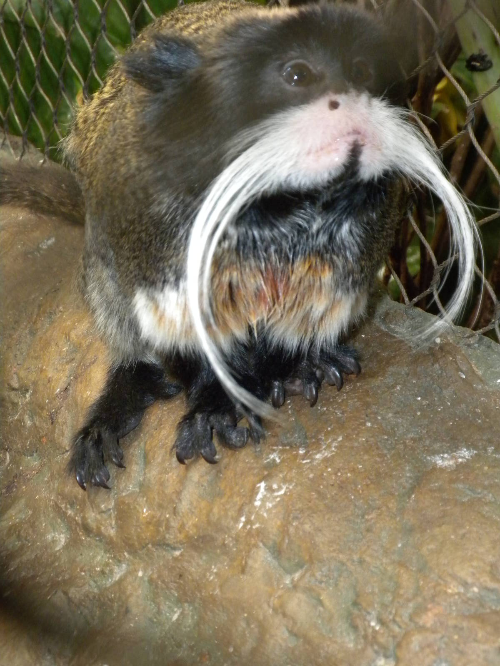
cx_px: 250
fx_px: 1387
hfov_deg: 20.4
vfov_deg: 27.0
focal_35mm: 72
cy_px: 333
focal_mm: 12.7
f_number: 5
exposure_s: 1/30
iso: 400
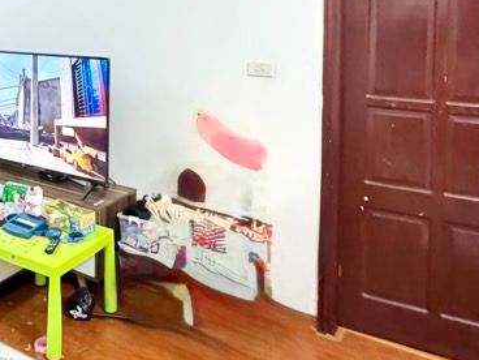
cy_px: 27
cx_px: 73
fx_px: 540
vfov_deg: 34.5
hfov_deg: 44.7
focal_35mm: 39
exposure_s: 1/50
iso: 1250
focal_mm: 2.22
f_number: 2.2
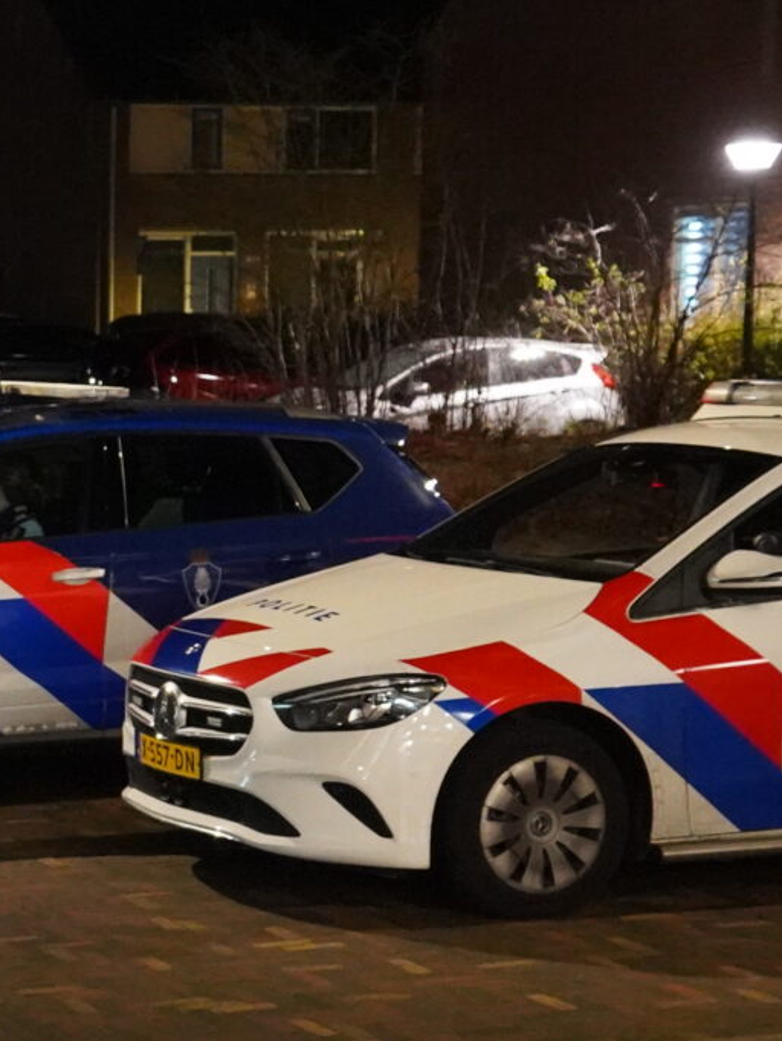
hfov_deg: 13.9
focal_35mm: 101
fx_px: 3040
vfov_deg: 19.4
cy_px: 643
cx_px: -331
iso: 12800
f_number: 4
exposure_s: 1/25
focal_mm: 28
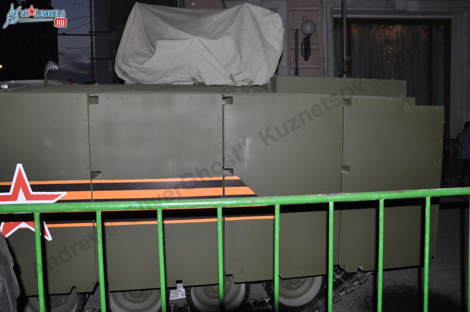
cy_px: 156
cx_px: 235
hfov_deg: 70.5
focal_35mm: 26
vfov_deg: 50.3
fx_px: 332
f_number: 10
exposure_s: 1/200
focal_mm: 17
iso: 640
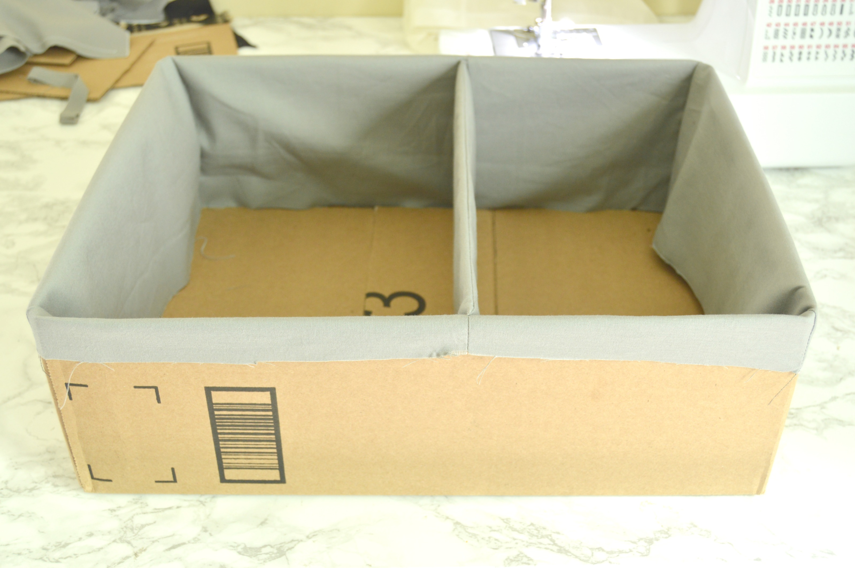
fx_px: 996
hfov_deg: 46.4
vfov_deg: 31.8
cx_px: 428
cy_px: 284
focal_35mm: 42
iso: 400
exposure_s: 1/2
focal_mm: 28
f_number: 5.6
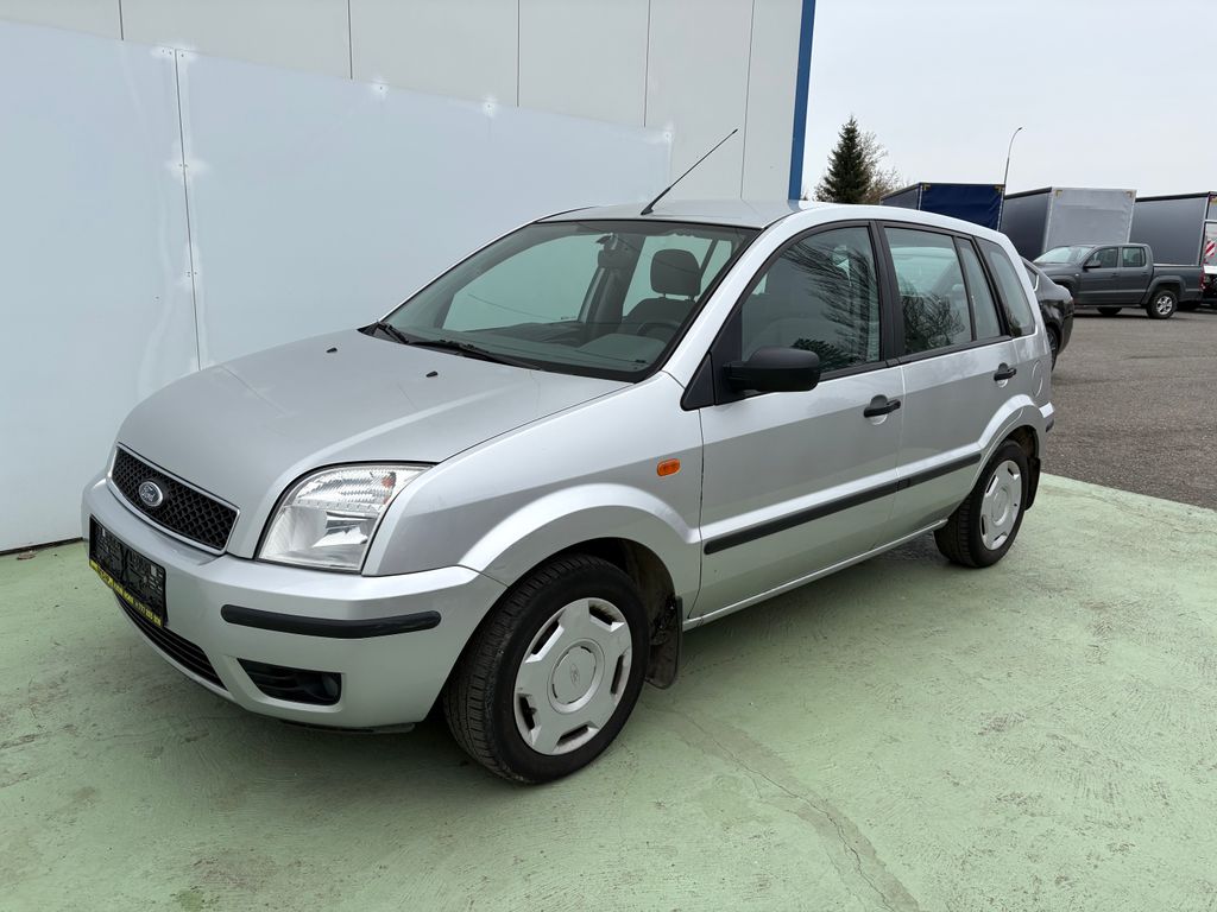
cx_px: 608
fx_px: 914
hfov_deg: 67.3
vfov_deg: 53.1
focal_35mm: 26
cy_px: 456
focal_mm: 5.96
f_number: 1.6
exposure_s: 1/2075
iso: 50
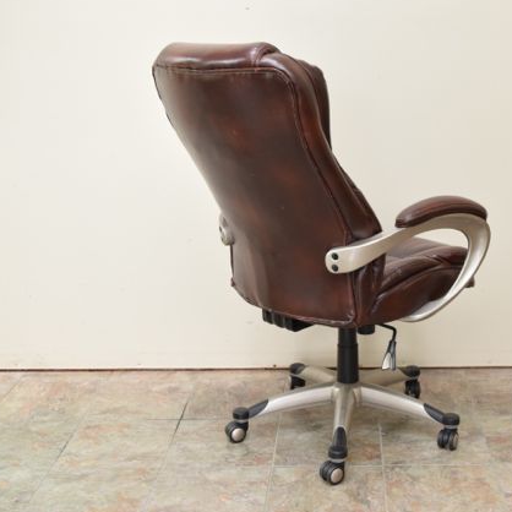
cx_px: 333
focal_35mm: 57
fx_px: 948
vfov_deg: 30.2
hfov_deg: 30.0
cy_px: 253
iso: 800
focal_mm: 29
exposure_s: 1/100
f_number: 5.6
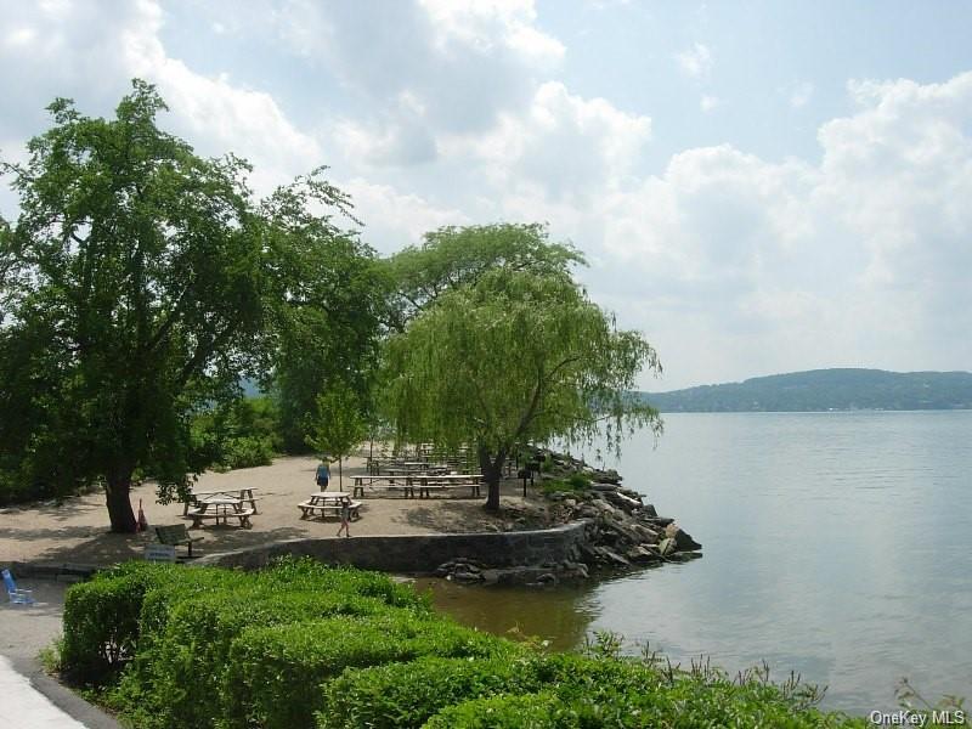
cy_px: 364
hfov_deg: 49.0
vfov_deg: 37.7
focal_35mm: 38
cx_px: 486
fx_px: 1067
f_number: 4.8
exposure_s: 1/1054
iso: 79
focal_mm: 7.8
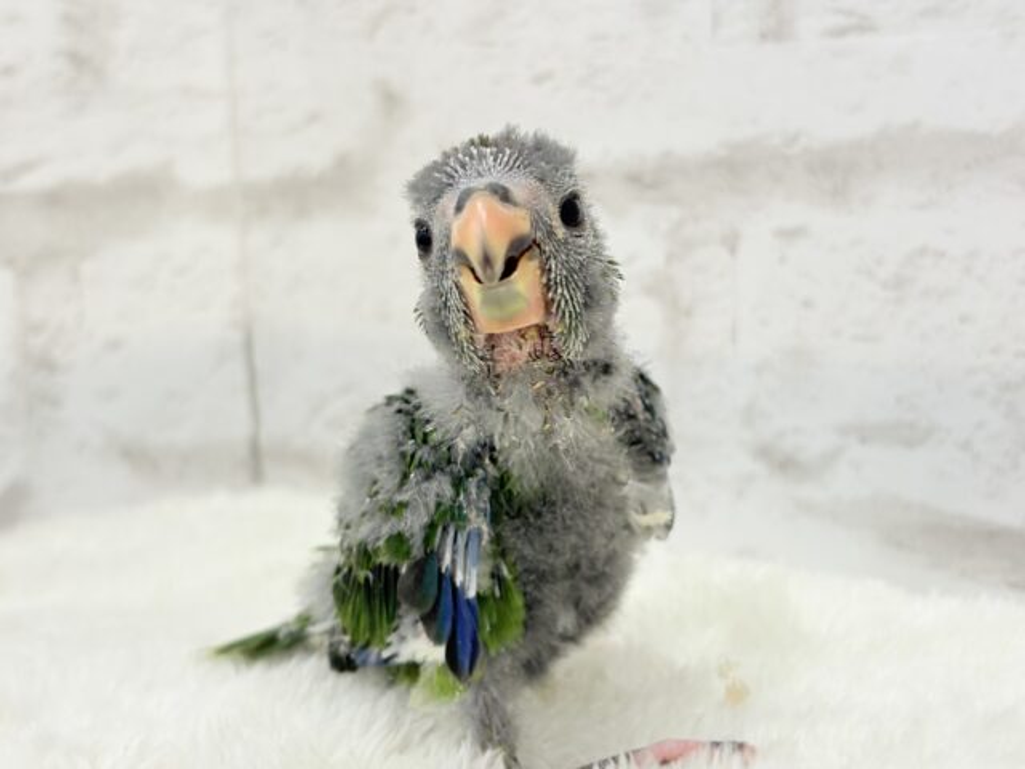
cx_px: 512
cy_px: 384
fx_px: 1540
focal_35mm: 52
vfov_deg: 28.0
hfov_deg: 36.8
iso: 80
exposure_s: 1/100
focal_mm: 5.96
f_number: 1.6
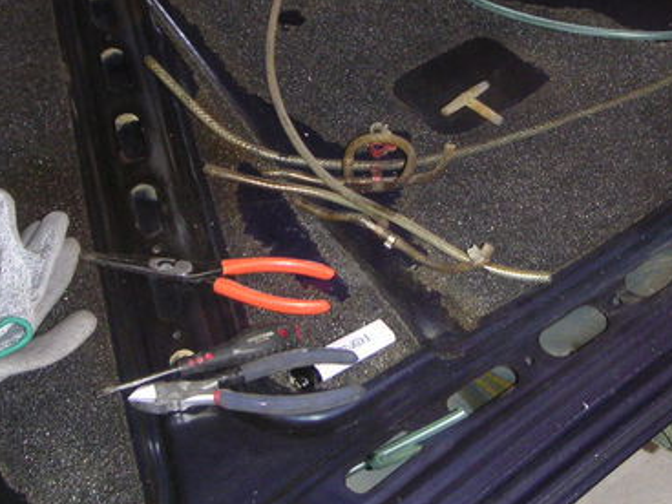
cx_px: 433
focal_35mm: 66
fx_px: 1281
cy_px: 128
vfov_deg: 22.1
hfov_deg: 29.2
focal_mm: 6
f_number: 2.8
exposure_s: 1/45
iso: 160
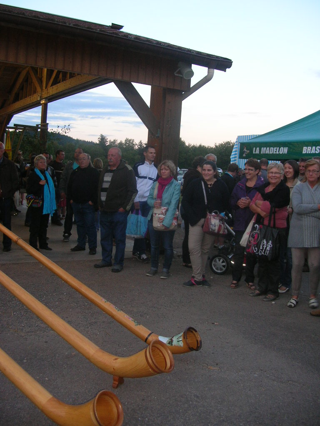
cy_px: 213
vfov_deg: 52.6
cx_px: 160
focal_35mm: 35
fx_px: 431
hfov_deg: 40.7
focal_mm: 5.8
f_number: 2.8
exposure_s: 1/30
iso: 67
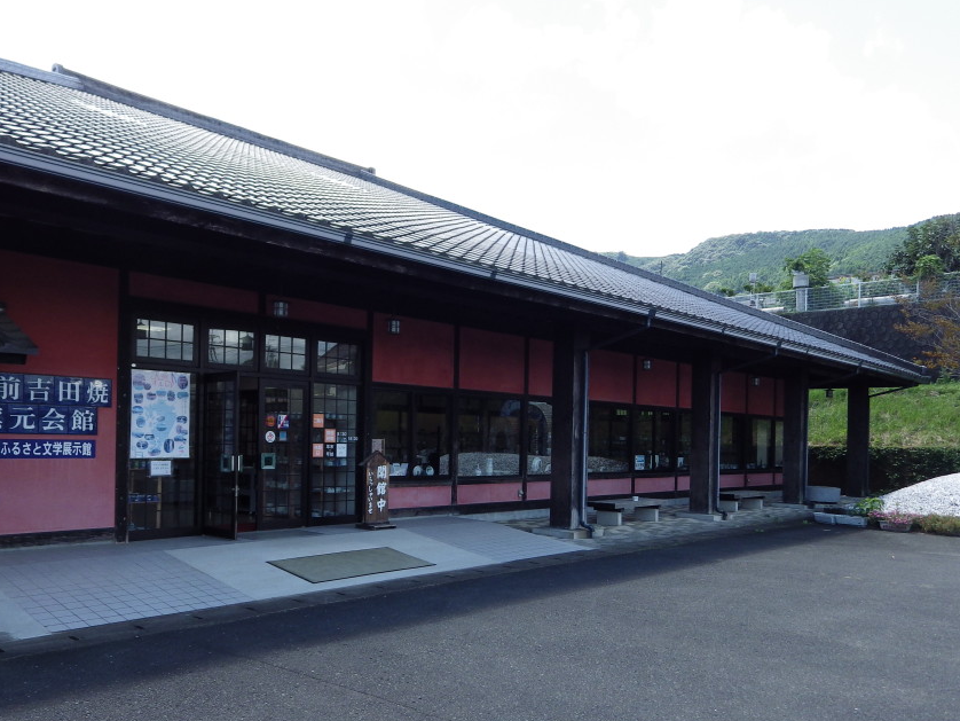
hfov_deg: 63.4
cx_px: 461
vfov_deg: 49.4
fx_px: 777
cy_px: 441
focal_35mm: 28
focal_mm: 4
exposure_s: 1/400
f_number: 3.1
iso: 100
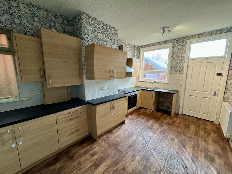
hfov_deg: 102.1
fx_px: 94
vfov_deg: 85.7
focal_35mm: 14
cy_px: 87
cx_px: 116
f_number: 2.2
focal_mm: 2.22
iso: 250
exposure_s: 1/50
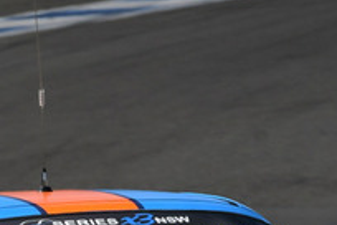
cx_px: -106
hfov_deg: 1.2
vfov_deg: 0.8
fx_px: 15997
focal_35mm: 1709
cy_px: 319
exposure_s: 1/500
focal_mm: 290
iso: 200
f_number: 11
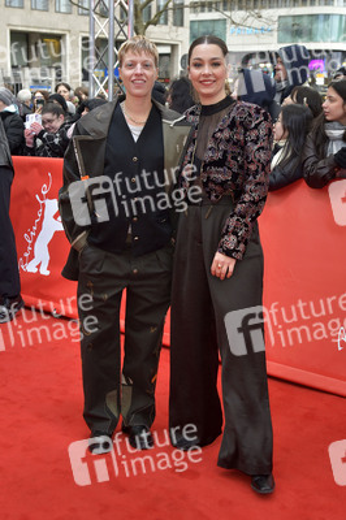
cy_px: 260
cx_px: 173
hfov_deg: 33.3
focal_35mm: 40
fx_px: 578
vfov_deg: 48.5
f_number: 5.6
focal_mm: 40
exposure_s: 1/200
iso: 1250
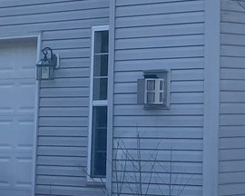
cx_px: 606
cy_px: 0
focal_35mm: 142
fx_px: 1030
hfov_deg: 11.2
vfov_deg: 10.8
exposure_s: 1/2967
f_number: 1.8
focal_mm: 4.25
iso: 32
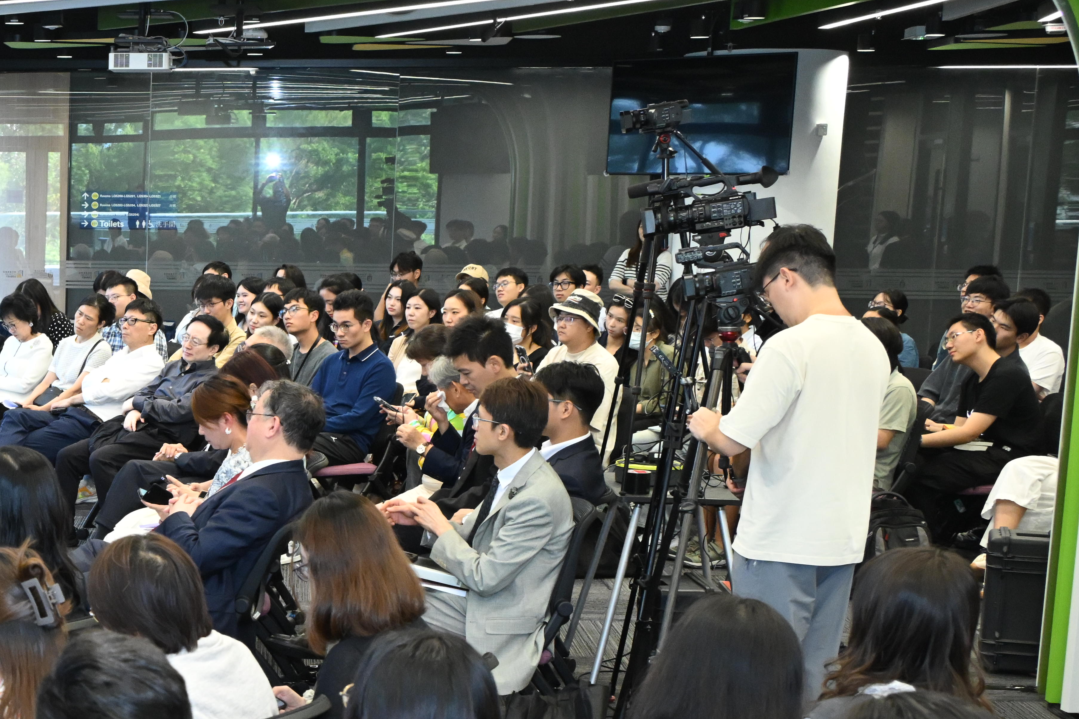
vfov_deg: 18.5
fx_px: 2188
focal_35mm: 73
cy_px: 550
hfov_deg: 25.7
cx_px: -100
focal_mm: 32
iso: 4000
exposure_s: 1/100
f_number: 6.3
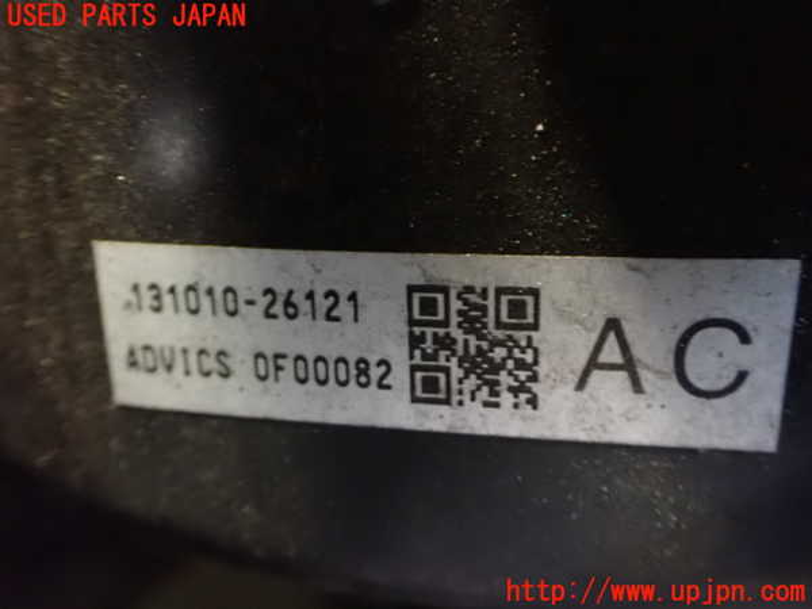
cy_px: 304
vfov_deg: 46.8
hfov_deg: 60.0
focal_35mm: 30
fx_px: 704
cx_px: 406
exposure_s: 1/20
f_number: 2.3
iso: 1600
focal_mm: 5.4
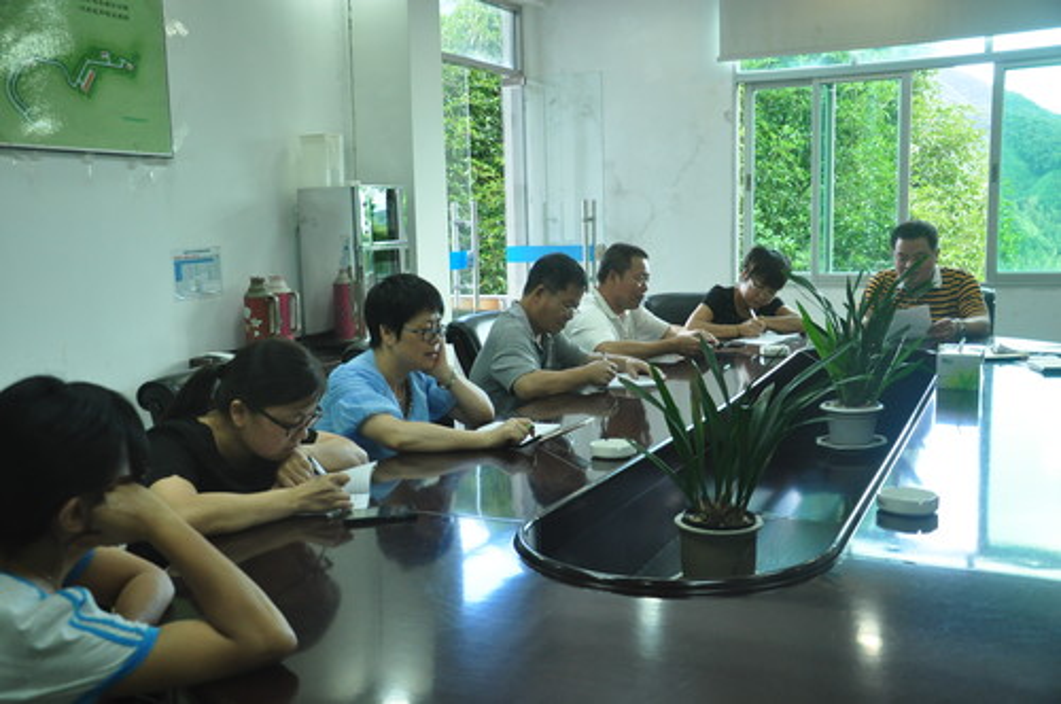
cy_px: 352
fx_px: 1104
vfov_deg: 35.4
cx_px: 530
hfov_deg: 51.3
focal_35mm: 38
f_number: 4.5
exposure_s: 1/80
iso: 800
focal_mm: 25
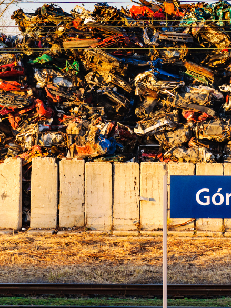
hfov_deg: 6.7
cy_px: 159
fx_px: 1966
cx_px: 104
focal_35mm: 221
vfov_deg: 9.0
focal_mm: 70
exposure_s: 1/400
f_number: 4.5
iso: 250
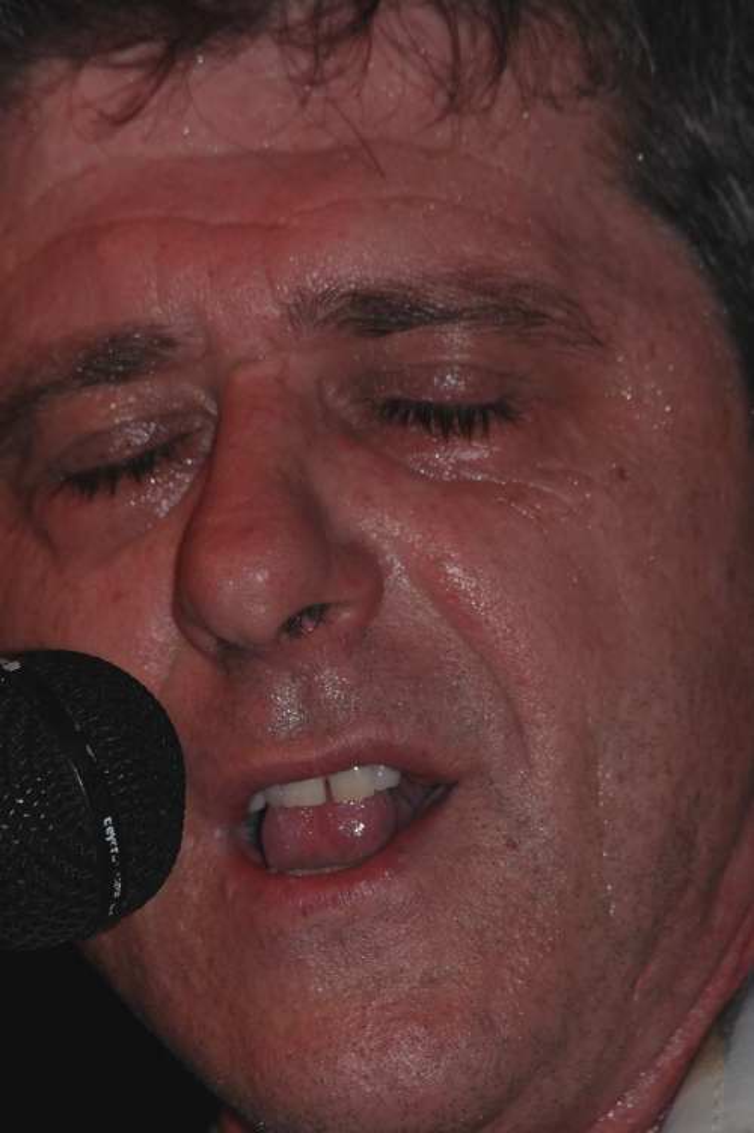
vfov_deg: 3.4
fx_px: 18883
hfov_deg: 2.3
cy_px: 566
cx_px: 377
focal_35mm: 600
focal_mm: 400
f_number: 10
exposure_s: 1/60
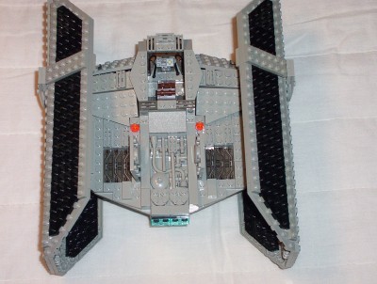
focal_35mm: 100
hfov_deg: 19.6
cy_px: 142
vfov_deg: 14.9
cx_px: 188
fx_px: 1092
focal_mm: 13.24
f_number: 4.07
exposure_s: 1/108
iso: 140
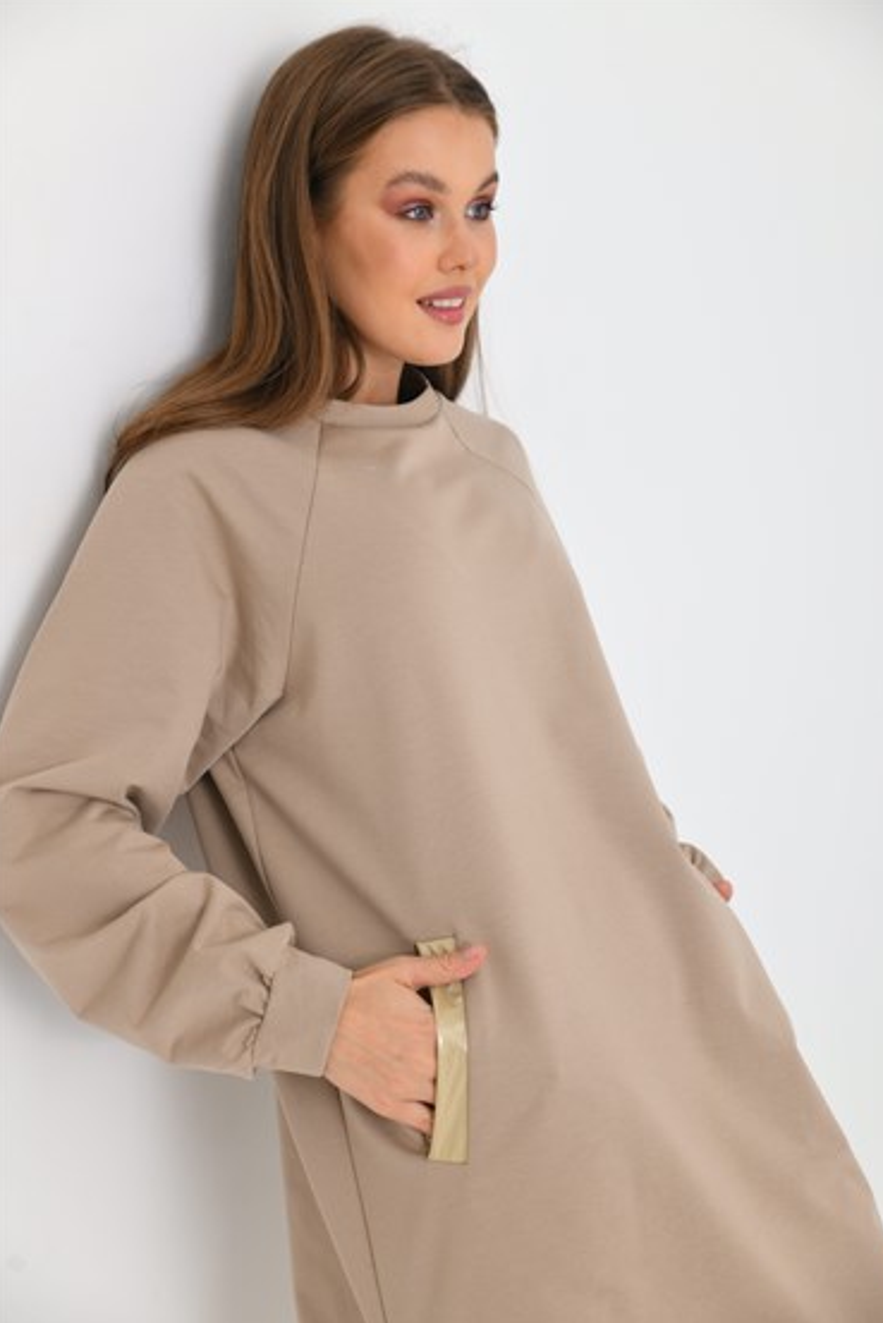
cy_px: 672
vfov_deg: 29.6
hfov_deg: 20.0
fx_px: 2500
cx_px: 447
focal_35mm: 68
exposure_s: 1/125
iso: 100
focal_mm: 66
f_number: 5.6
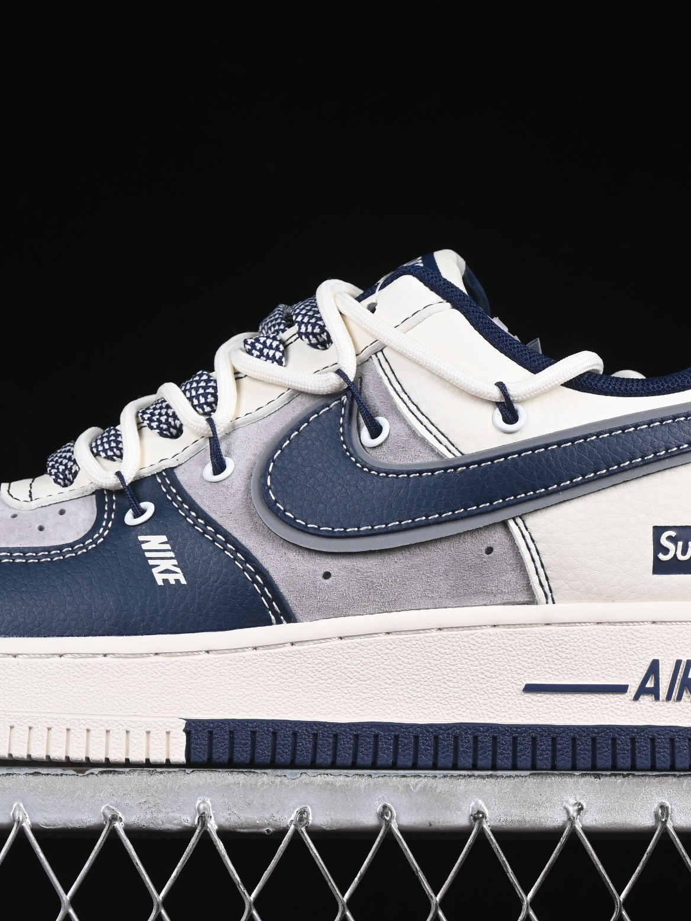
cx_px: 284
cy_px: 428
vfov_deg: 15.3
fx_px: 3433
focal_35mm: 129
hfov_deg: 11.5
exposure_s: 1/80
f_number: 8
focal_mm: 50
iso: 160
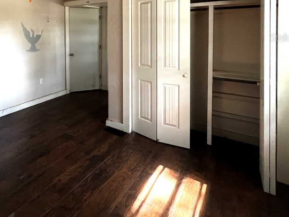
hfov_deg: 71.0
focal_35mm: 22
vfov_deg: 55.8
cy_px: 37
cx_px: 71
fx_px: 184
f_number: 1.8
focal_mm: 1.57
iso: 250
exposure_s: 1/78
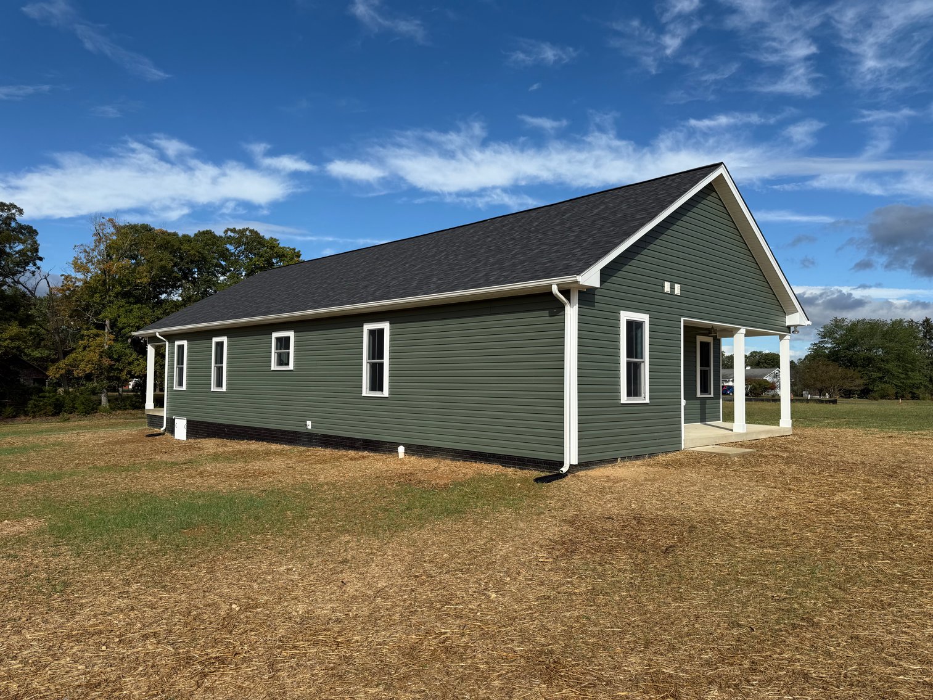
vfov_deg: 56.8
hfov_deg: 71.6
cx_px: 466
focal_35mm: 24
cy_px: 350
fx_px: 647
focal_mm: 6.76
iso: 80
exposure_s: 1/5319
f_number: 1.78
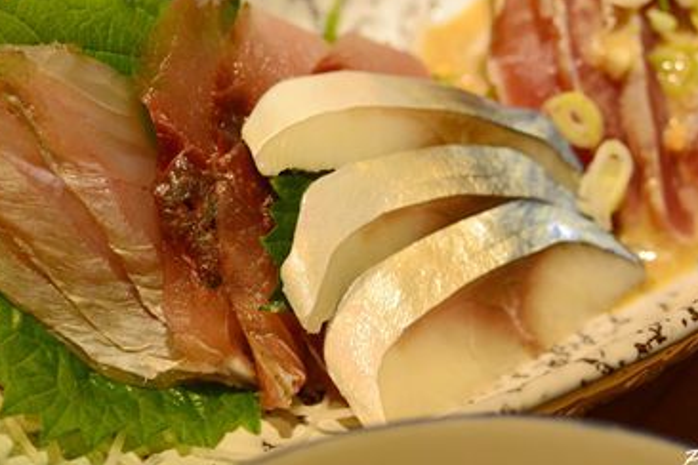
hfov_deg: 30.1
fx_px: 1299
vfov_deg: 20.3
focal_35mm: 67
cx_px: 389
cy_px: 174
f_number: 2.5
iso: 200
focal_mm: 18.5
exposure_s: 1/400
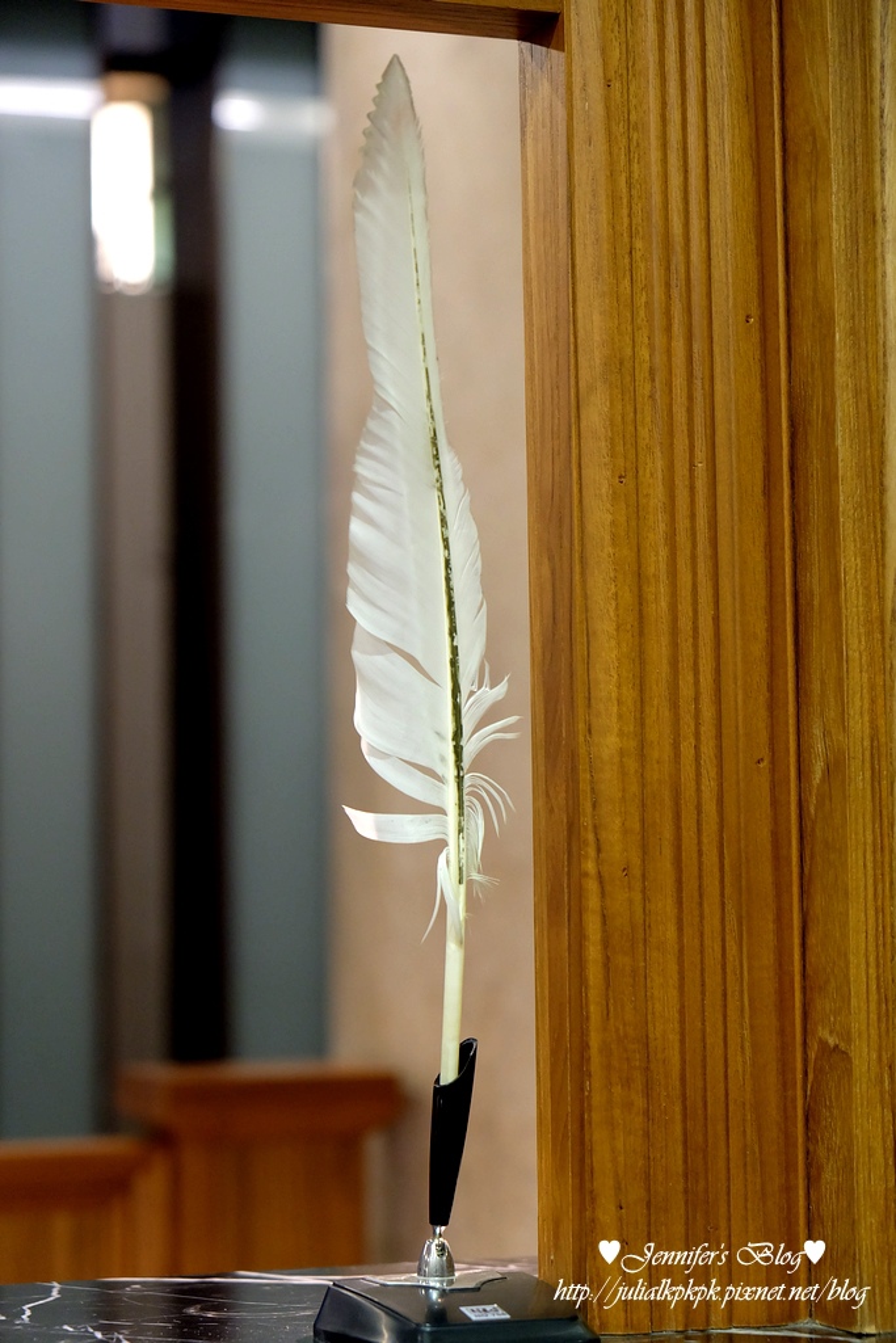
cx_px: 448
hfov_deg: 16.5
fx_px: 3097
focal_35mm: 83
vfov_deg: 24.5
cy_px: 672
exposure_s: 1/60
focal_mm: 55
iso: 2000
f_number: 4
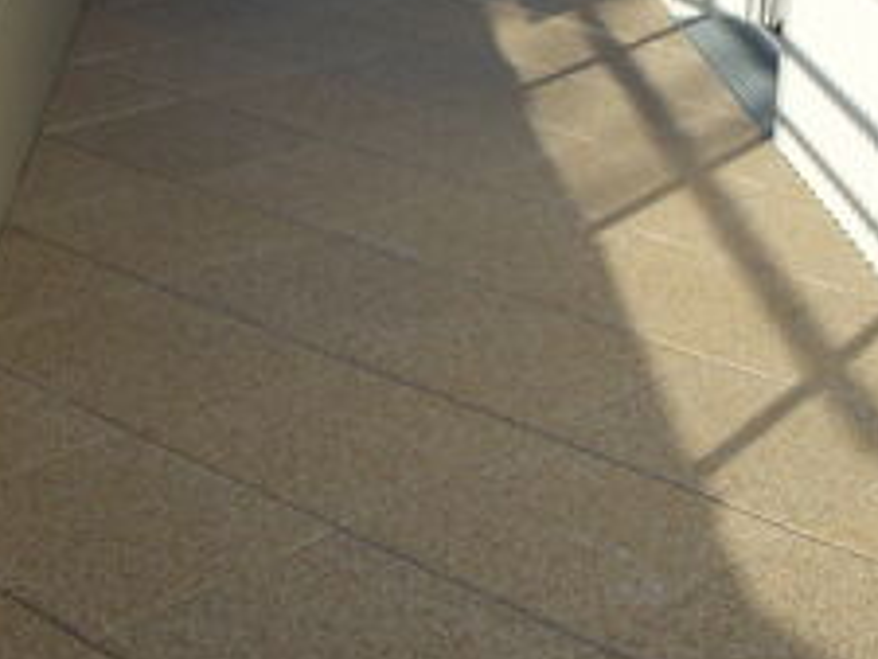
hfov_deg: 24.0
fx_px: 2056
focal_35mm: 81
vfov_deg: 17.9
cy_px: 27
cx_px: 293
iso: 50
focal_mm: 7.8
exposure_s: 1/192
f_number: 7.4
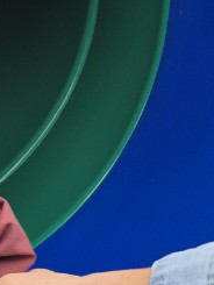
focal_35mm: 120
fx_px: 988
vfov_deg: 16.3
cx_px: -213
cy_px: 204
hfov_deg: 11.2
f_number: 1.8
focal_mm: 5.4
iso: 25
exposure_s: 1/248
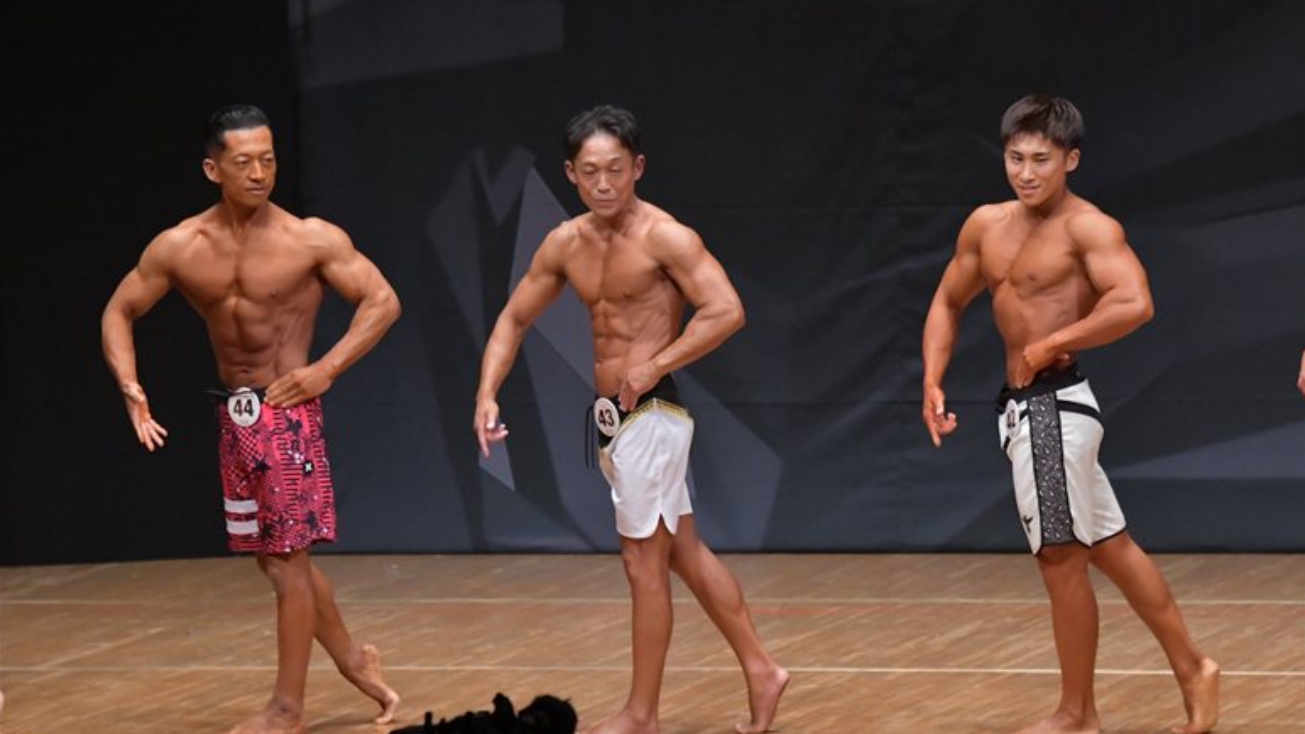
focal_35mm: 268
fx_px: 9272
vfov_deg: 4.5
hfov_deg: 8.1
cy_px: 401
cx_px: 653
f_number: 5.6
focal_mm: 170
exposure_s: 1/400
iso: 6400
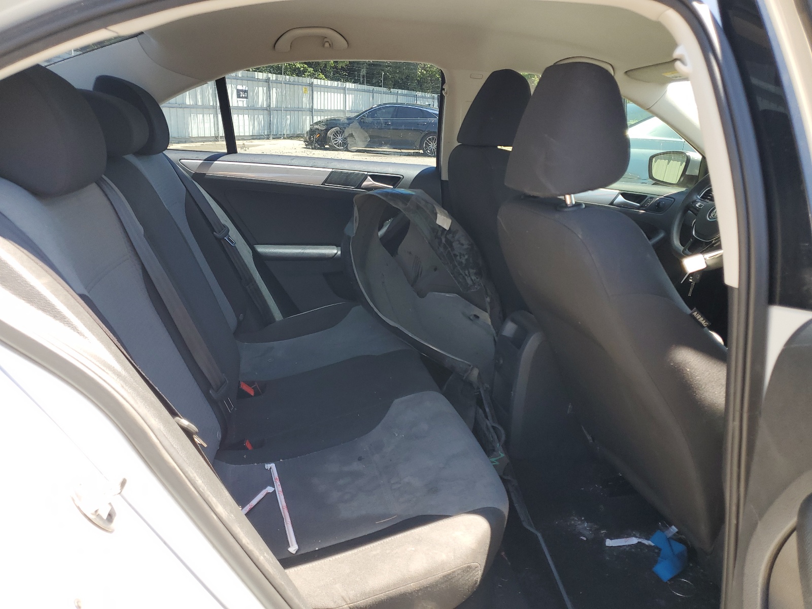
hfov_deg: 67.3
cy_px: 304
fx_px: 610
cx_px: 406
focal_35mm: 26
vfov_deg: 53.1
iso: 50
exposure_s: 1/250
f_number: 1.5
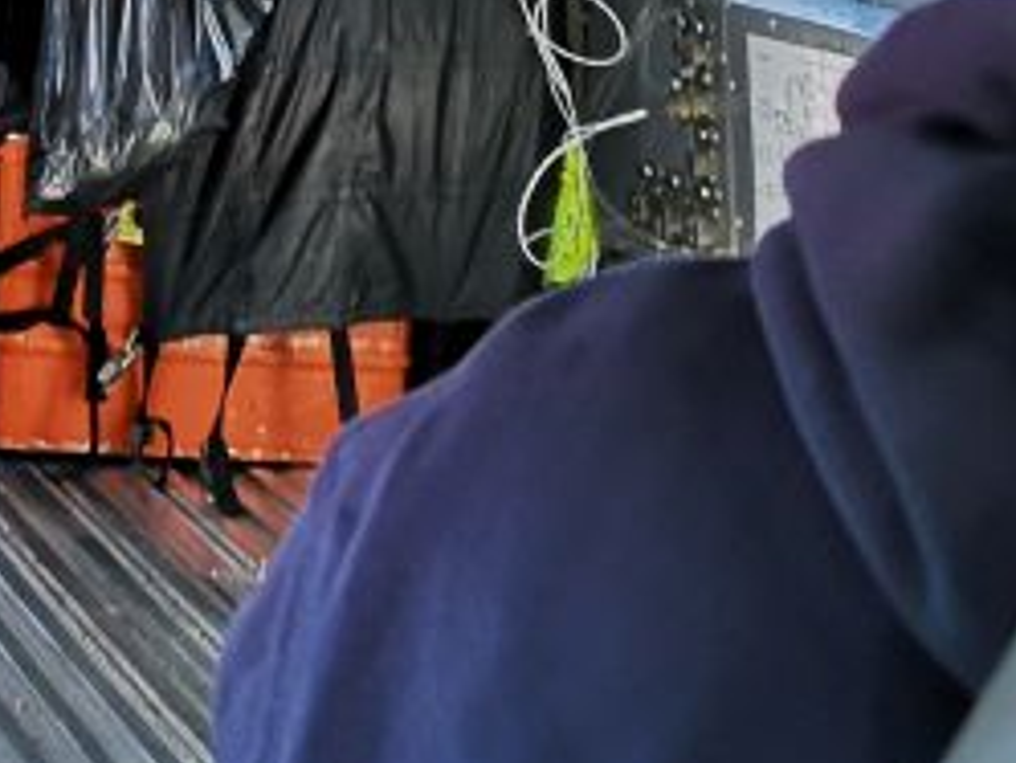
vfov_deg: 11.2
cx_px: -314
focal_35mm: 130
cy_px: -147
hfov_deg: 14.5
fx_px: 3817
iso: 50
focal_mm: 5.58
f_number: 1.8
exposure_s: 1/100
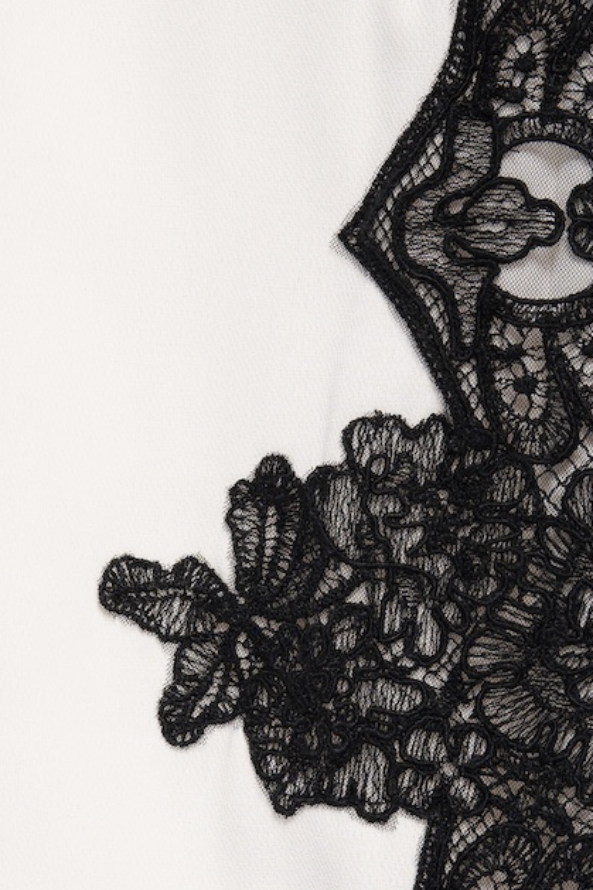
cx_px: 396
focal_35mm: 172
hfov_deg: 8.0
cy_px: 849
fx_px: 4252
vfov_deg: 11.8
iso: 200
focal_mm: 48
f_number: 8
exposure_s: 1/160
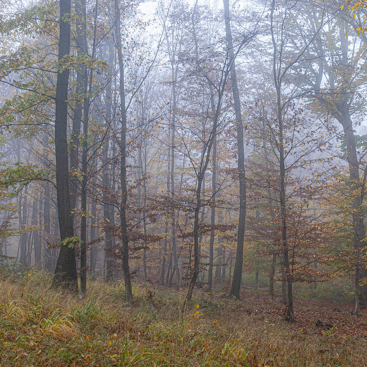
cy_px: 184
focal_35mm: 58
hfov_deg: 29.4
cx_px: 232
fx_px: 696
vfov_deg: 29.6
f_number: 6.3
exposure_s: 1/200
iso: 400
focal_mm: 30
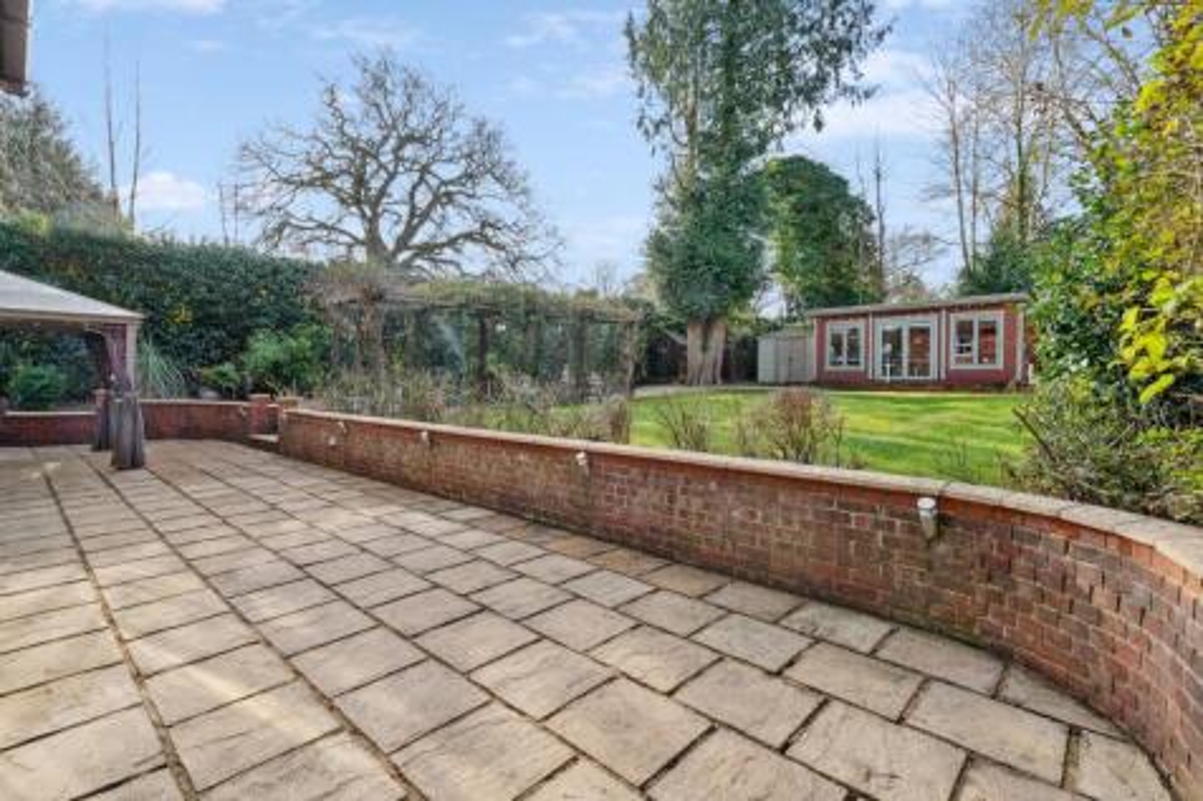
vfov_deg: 73.7
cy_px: 400
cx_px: 602
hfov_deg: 96.8
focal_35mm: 16
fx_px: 534
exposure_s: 1/60
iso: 640
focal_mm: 16
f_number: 11
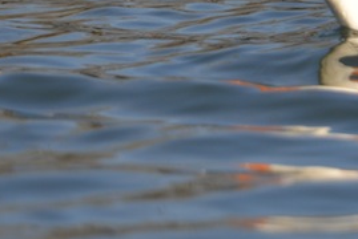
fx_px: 11966
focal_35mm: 1202
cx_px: 379
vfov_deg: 1.1
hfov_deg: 1.7
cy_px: -90
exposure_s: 1/2500
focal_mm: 200
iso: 200
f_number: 2.8
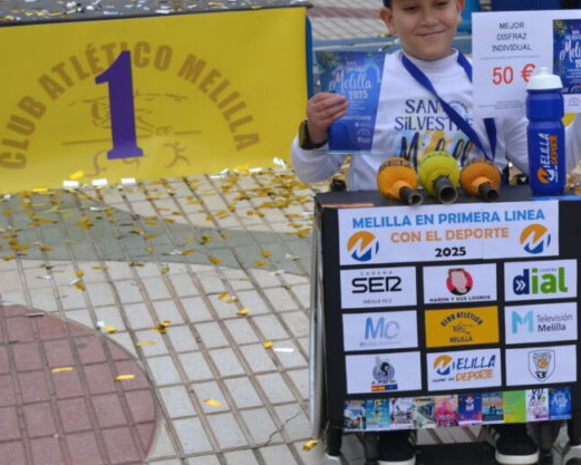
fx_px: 1427
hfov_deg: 22.7
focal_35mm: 83
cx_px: 452
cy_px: 209
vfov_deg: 18.5
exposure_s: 1/800
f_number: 4.2
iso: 400
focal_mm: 30
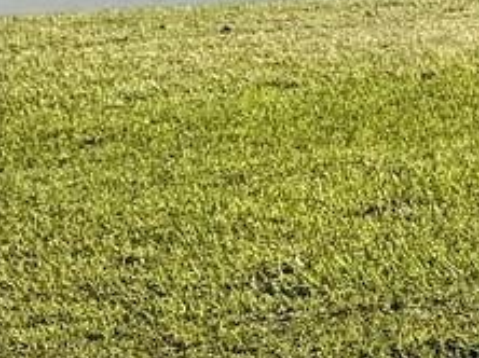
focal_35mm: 173
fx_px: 2391
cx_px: 1717
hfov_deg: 8.3
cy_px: -88
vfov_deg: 8.5
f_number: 1.78
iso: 80
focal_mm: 6.76
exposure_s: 1/4950
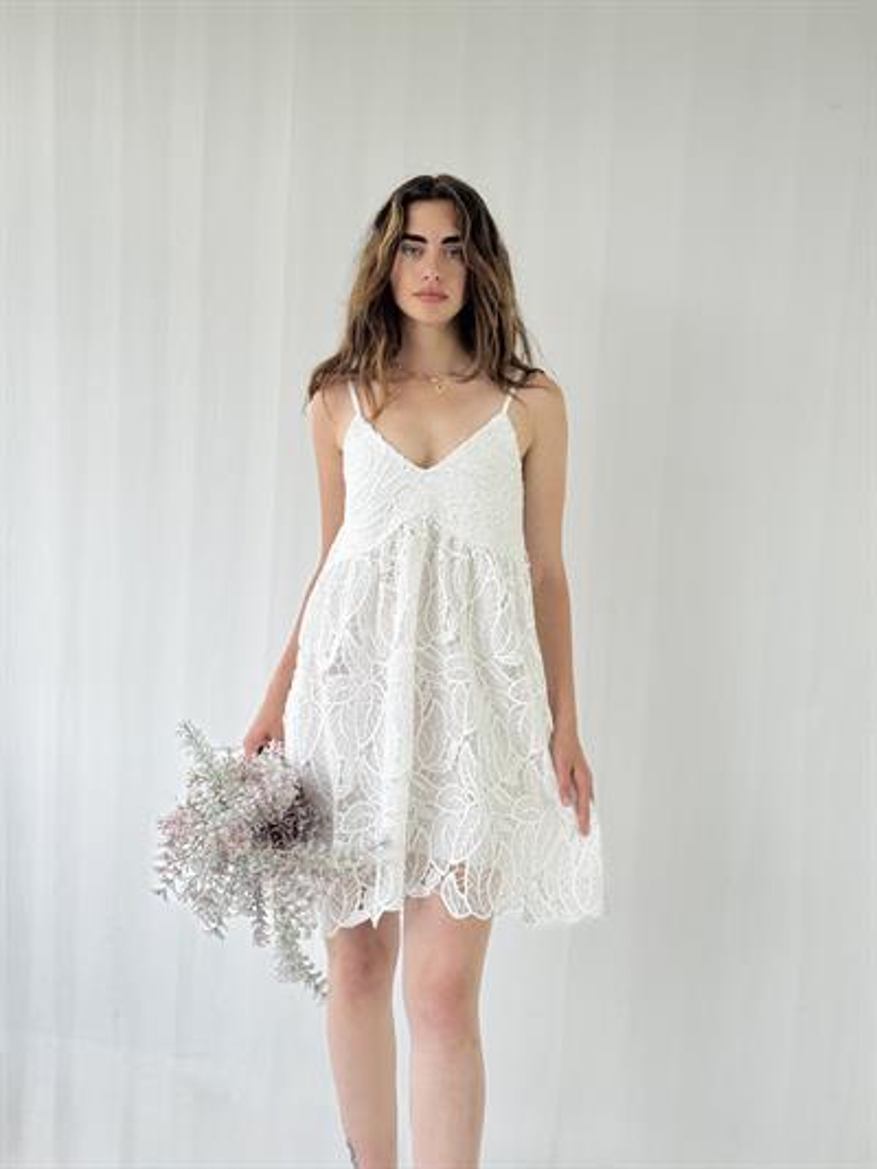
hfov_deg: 30.3
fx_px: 1621
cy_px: 584
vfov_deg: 39.6
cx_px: 438
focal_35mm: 48
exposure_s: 1/433
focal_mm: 6.76
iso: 64
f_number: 1.78
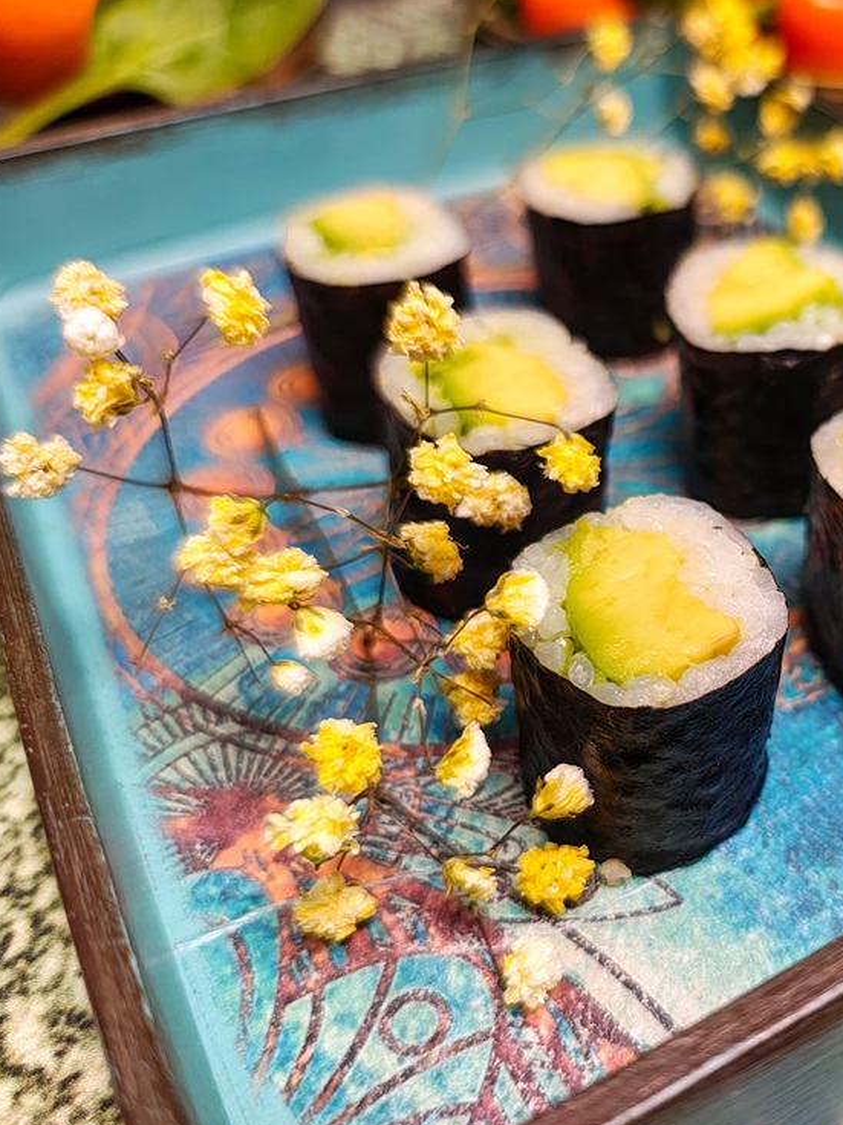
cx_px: 730
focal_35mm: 34
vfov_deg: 54.0
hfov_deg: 39.3
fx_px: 1104
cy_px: 568
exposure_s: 1/120
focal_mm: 5.89
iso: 292
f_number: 1.4
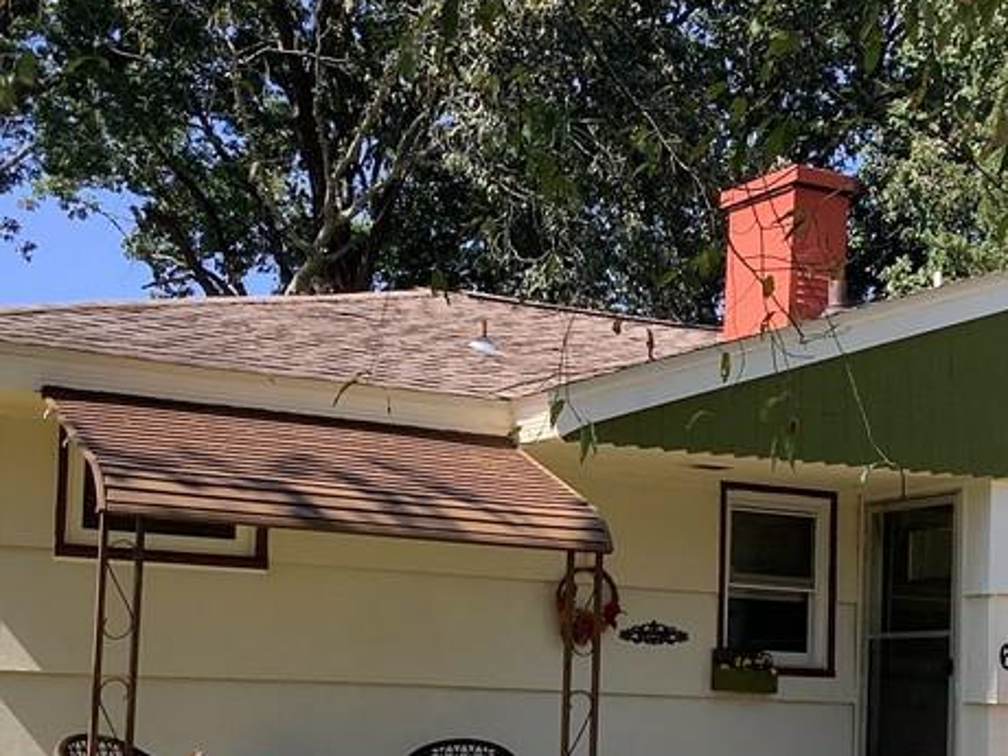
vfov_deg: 21.1
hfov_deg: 27.8
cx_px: 734
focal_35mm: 69
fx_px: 2009
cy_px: 600
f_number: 2.4
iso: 25
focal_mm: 3.3
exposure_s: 1/359
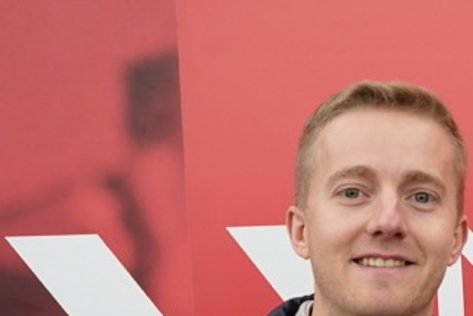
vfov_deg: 10.5
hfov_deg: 15.4
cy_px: 416
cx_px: 607
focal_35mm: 127
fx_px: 1672
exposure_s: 1/200
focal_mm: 32.3
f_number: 2.8
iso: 800
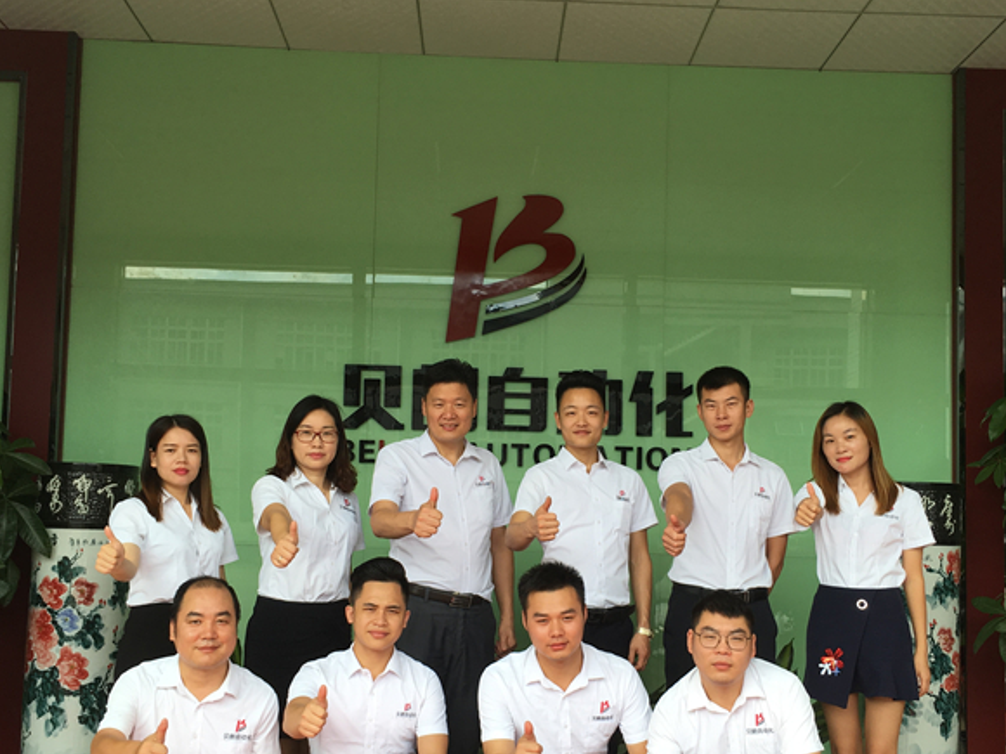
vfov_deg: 35.8
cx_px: 527
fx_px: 1162
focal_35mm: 40
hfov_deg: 46.8
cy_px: 449
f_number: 2.2
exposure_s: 1/210
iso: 25
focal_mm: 4.15
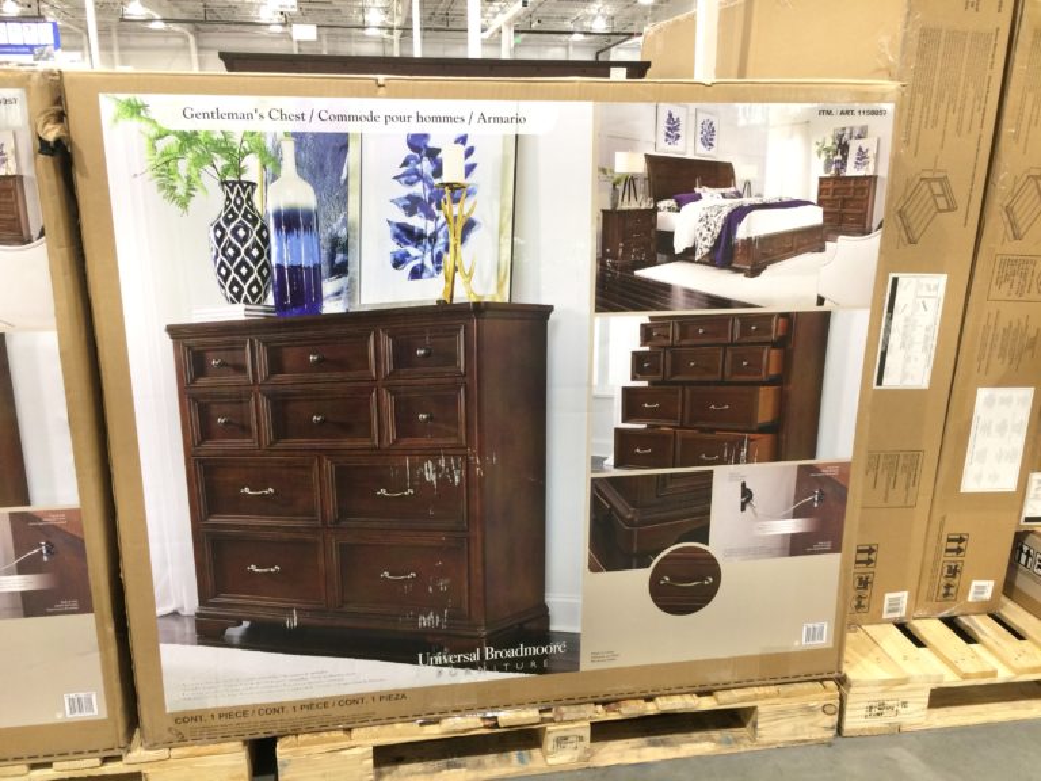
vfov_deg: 48.2
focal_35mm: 29
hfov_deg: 61.7
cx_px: 520
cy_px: 390
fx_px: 872
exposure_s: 1/33
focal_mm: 4.15
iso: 160
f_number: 2.2
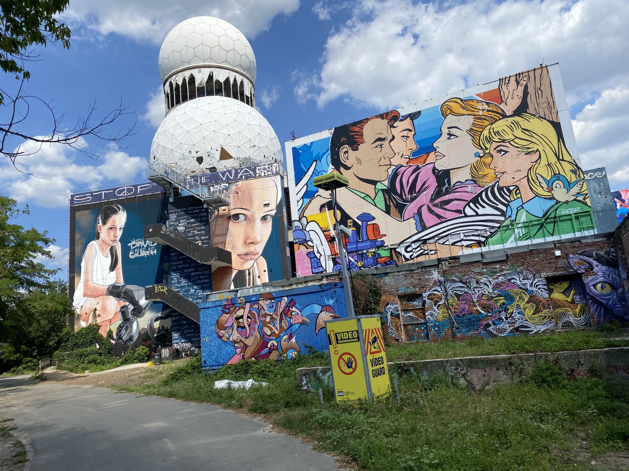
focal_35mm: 26
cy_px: 236
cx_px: 314
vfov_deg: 53.1
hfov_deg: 67.3
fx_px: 472
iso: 32
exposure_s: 1/4274
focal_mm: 4.25
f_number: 1.8
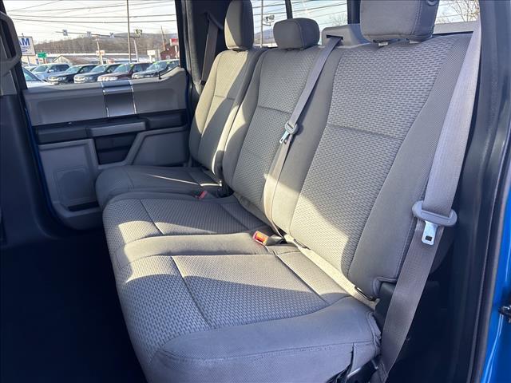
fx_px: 384
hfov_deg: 67.3
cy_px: 192
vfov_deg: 53.1
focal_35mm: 26
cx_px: 256
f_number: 1.6
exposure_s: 1/121
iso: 50
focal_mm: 5.96
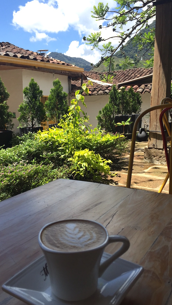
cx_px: 82
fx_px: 259
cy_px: 153
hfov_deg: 36.7
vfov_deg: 61.0
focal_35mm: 32
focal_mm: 4.15
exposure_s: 1/1276
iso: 32
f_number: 2.2
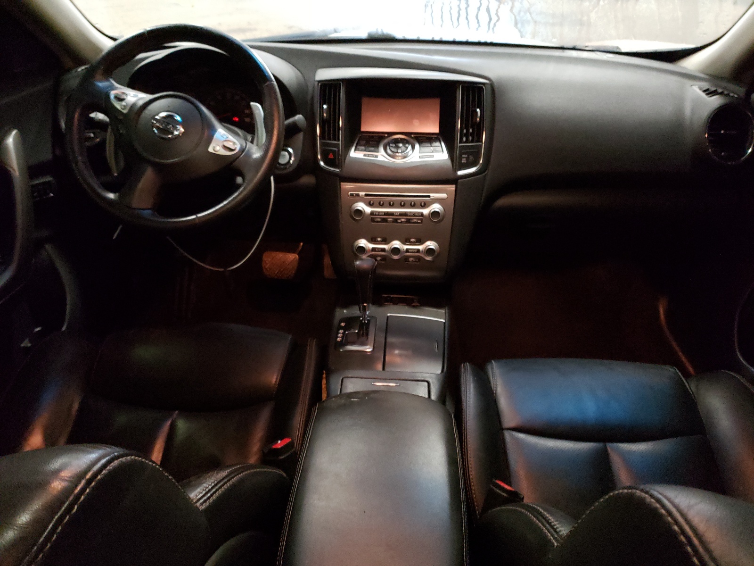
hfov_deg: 67.3
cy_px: 283
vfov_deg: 53.1
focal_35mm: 26
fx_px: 566
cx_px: 377
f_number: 1.5
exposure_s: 1/24
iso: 616
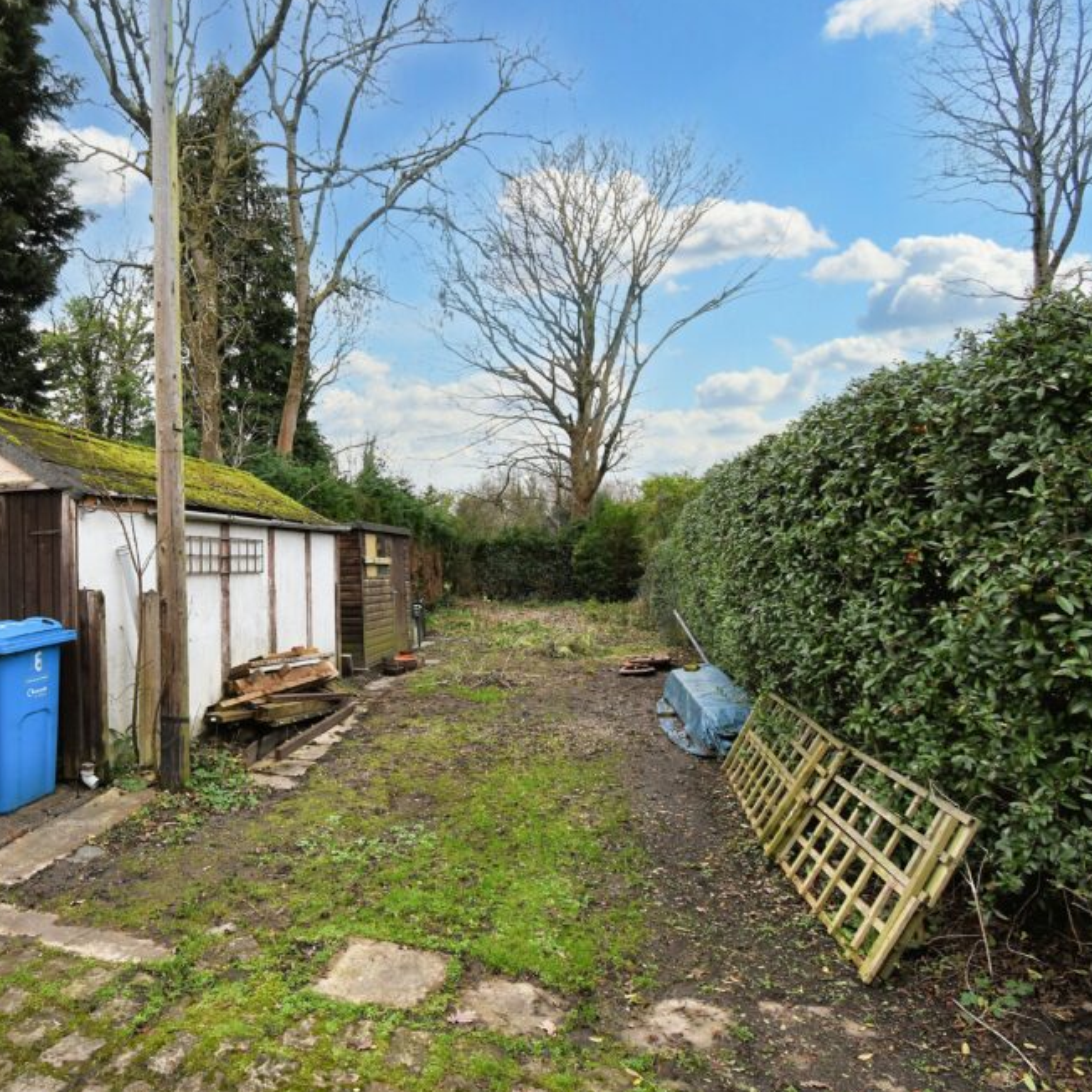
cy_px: 534
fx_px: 714
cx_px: 337
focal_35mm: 20
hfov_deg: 71.9
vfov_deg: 74.8
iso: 560
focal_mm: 10
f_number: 5.6
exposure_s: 1/125
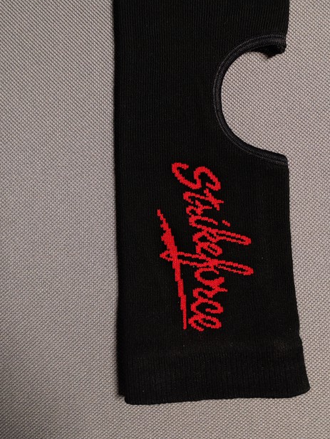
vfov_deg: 52.1
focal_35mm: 35
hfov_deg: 40.5
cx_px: 202
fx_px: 445
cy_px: 164
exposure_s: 1/33
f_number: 1.9
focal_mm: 6.12
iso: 4000
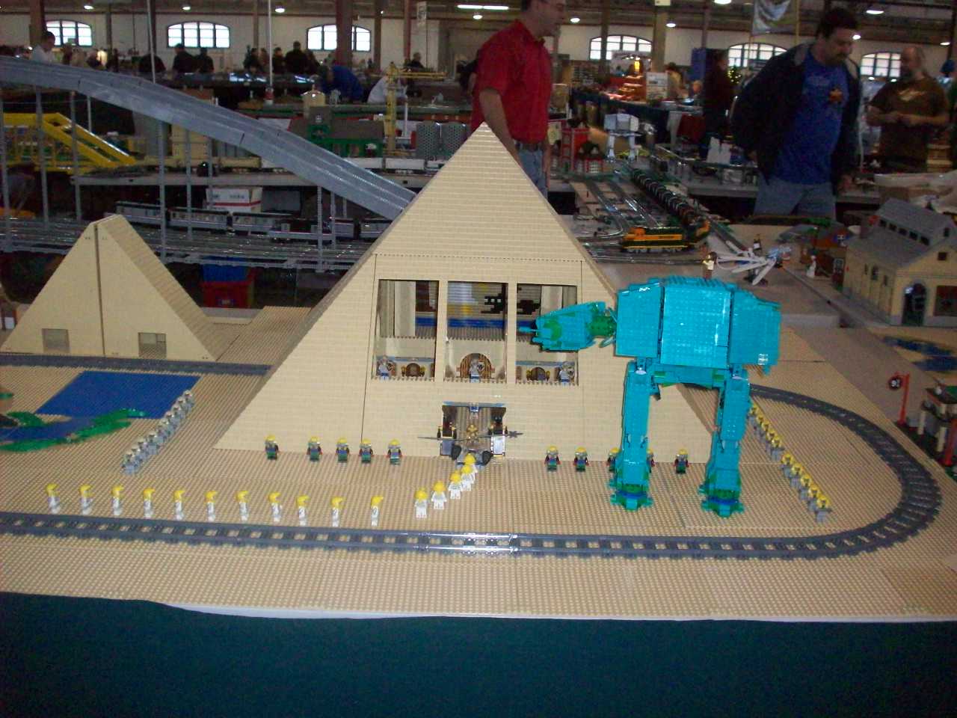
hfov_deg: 50.1
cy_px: 359
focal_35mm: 37
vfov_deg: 38.7
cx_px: 478
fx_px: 1023
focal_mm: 6.2
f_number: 2.8
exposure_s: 1/128
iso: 400
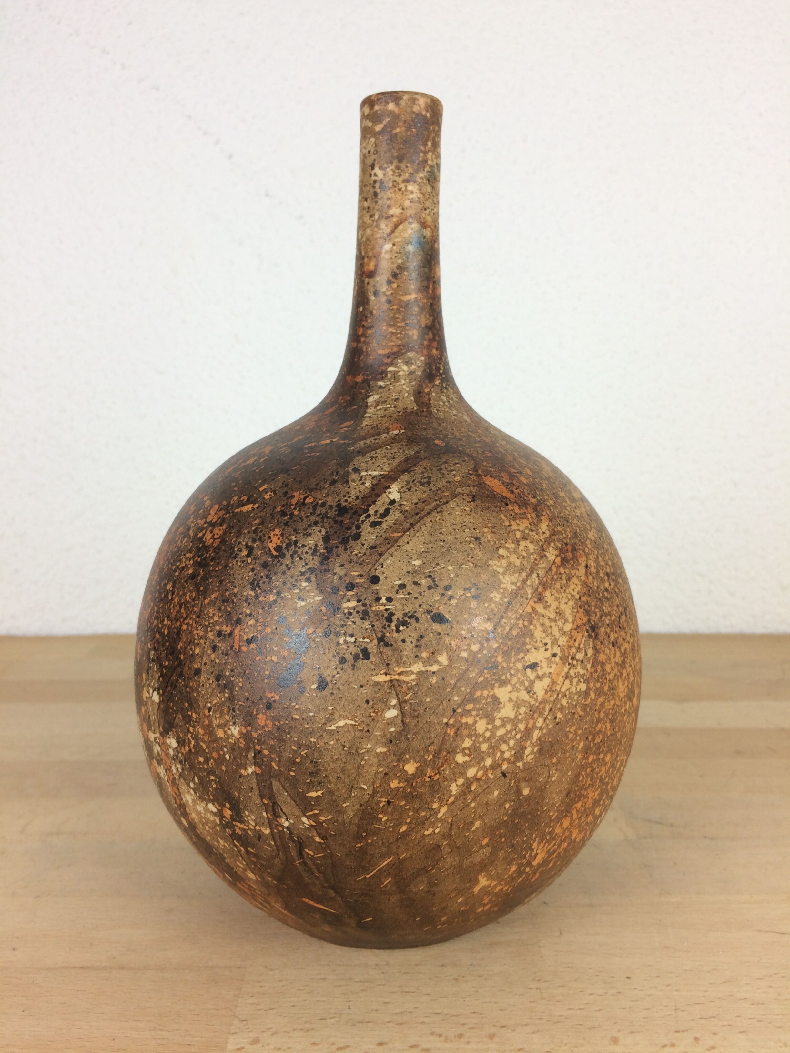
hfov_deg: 48.2
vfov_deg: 61.7
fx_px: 882
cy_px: 526
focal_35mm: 29
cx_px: 395
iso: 32
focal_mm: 4.15
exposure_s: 1/50
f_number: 2.2
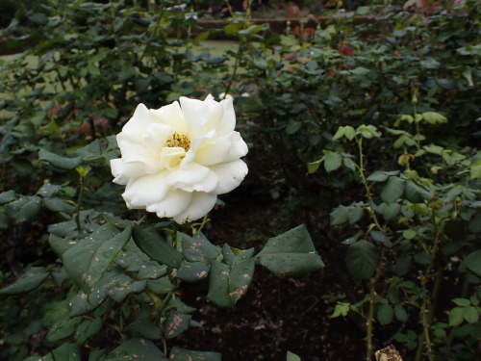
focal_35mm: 30
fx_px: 417
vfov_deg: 46.8
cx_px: 240
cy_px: 180
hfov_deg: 60.0
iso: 100
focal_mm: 5.4
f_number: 3.2
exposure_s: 1/320
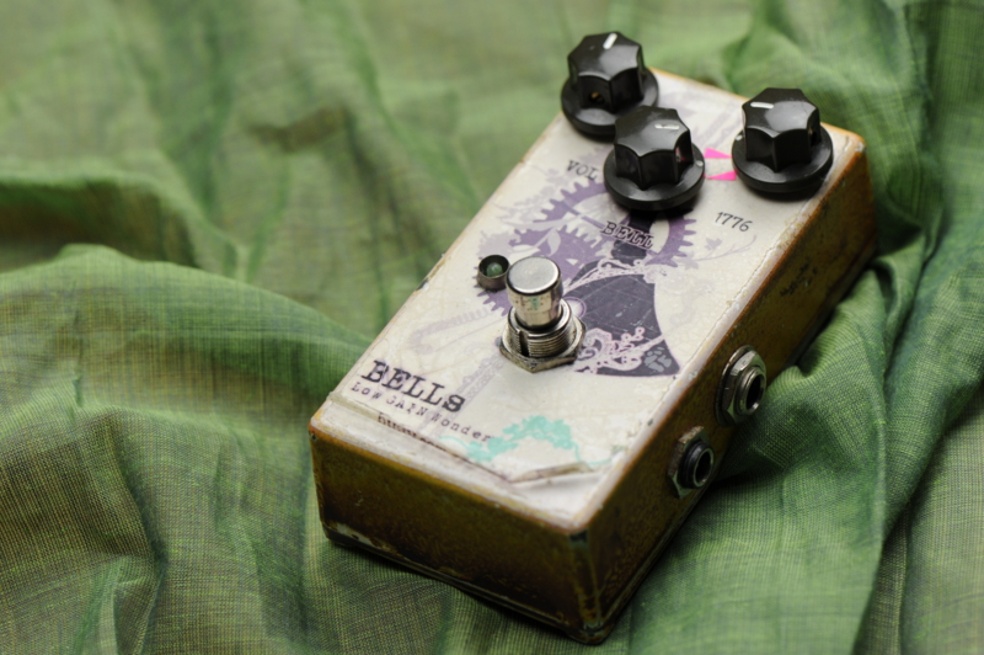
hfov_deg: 19.5
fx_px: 2868
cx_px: 492
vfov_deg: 13.0
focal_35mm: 105
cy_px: 328
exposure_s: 1/100
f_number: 8
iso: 800
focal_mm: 105
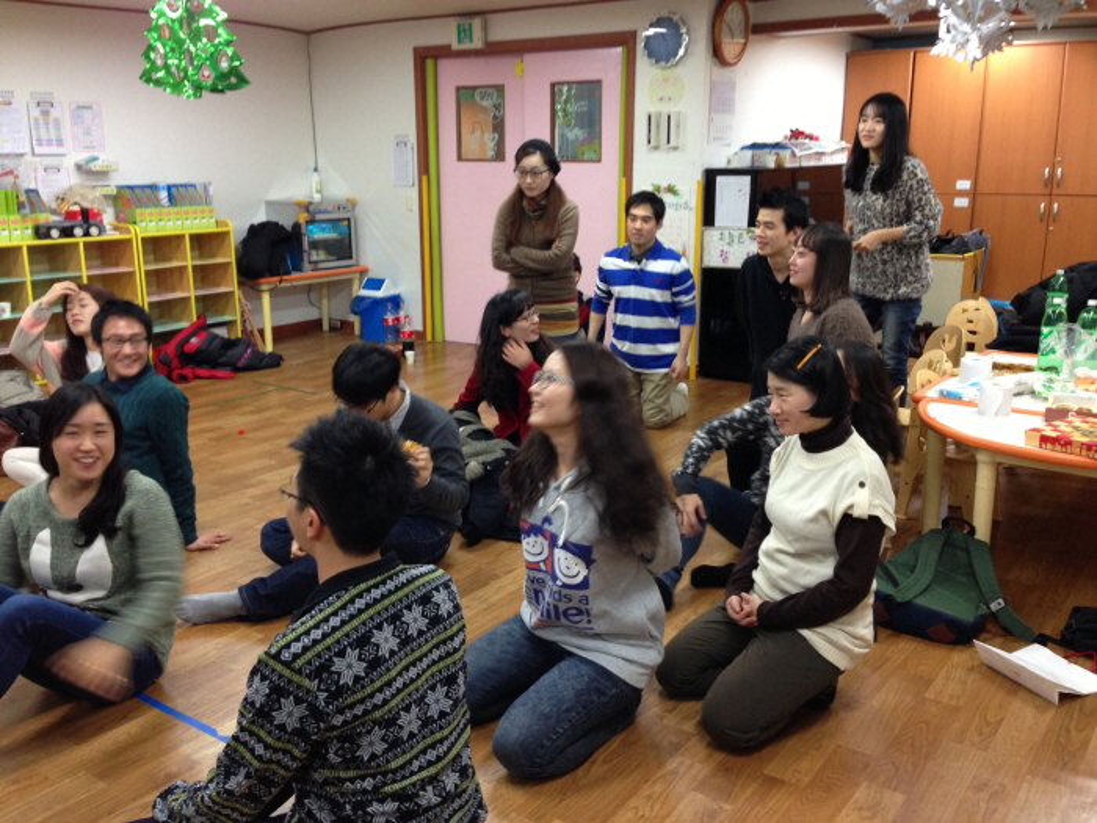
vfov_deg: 42.9
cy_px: 412
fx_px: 1046
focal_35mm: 33
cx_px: 548
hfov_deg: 55.4
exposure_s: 1/20
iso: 125
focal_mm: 4.13
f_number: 2.4
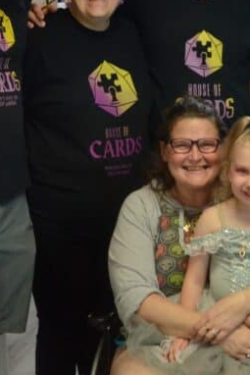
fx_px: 1044
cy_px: 134
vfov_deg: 20.3
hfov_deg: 13.5
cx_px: 229
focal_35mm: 100
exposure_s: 1/80
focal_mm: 25
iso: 2500
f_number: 8
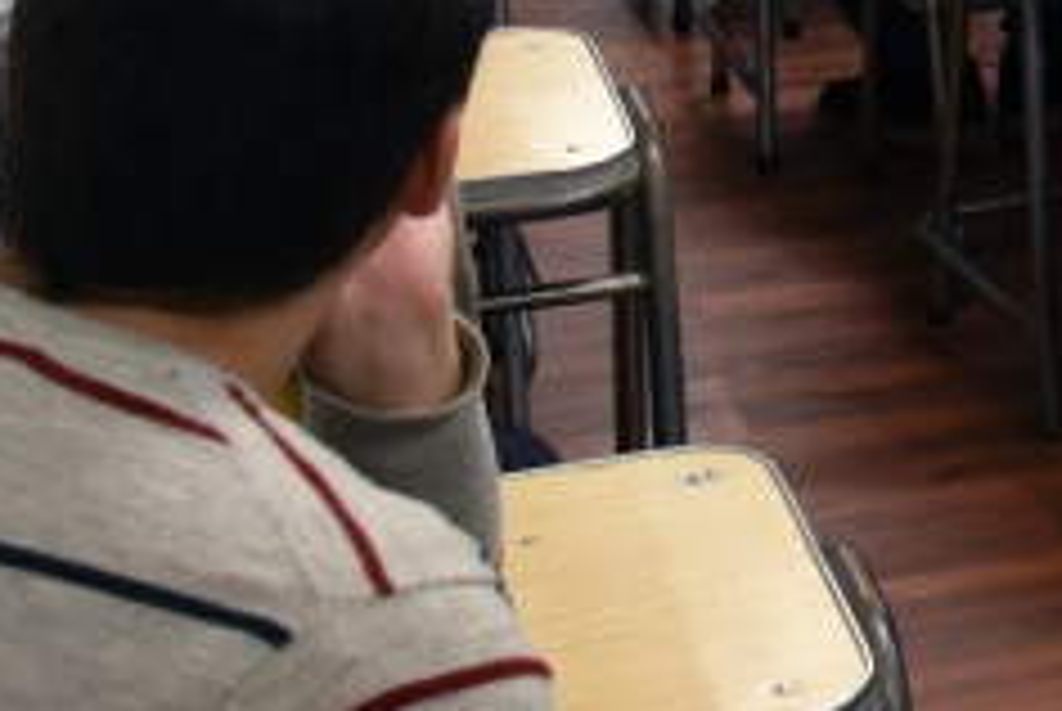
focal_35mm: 117
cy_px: -628
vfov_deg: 10.9
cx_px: 1827
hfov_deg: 15.4
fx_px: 3456
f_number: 5
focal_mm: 18
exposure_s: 1/100
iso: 800
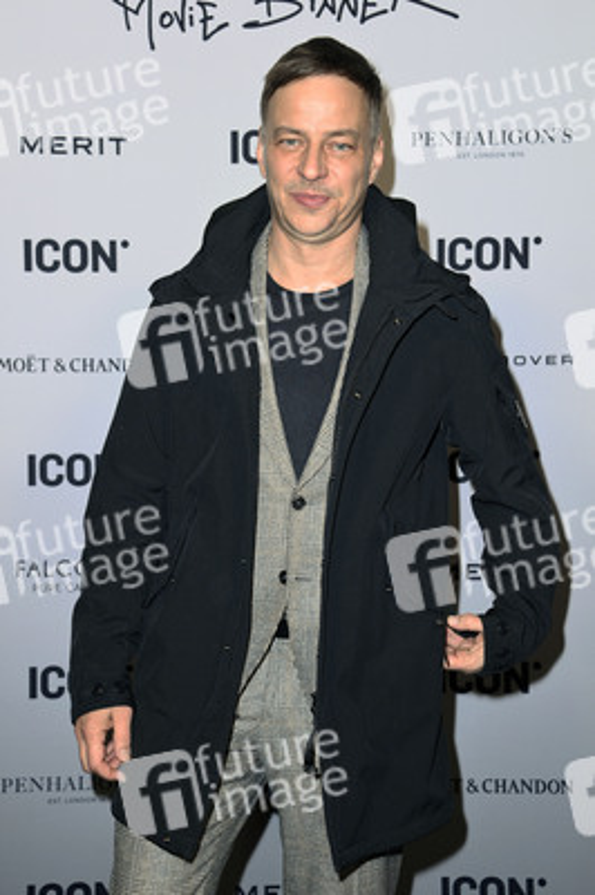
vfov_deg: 31.0
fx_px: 1614
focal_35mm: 65
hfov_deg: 20.9
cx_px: 298
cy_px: 448
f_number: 5.6
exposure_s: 1/250
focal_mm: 65
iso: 1600
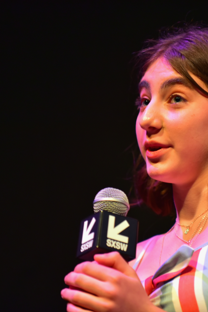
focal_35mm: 301
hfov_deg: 4.6
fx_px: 2608
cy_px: 156
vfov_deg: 6.8
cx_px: 133
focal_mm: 200
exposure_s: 1/80
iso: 1250
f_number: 2.8
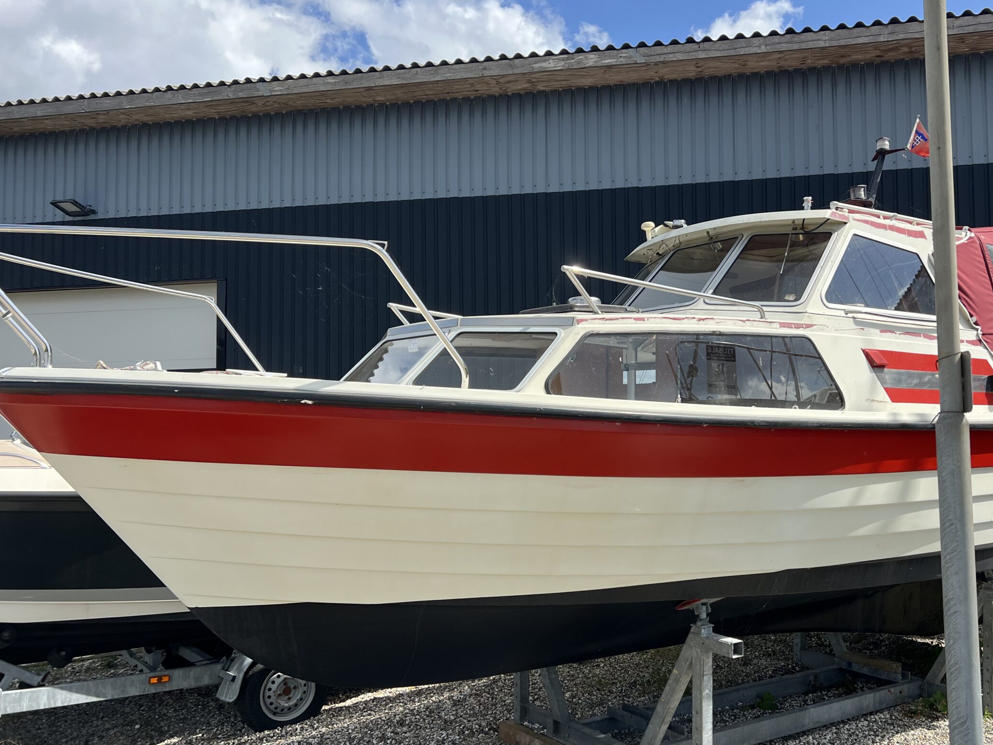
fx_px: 918
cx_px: 608
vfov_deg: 44.2
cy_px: 375
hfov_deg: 56.3
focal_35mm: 32
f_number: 1.5
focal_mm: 5.7
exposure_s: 1/3257
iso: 50
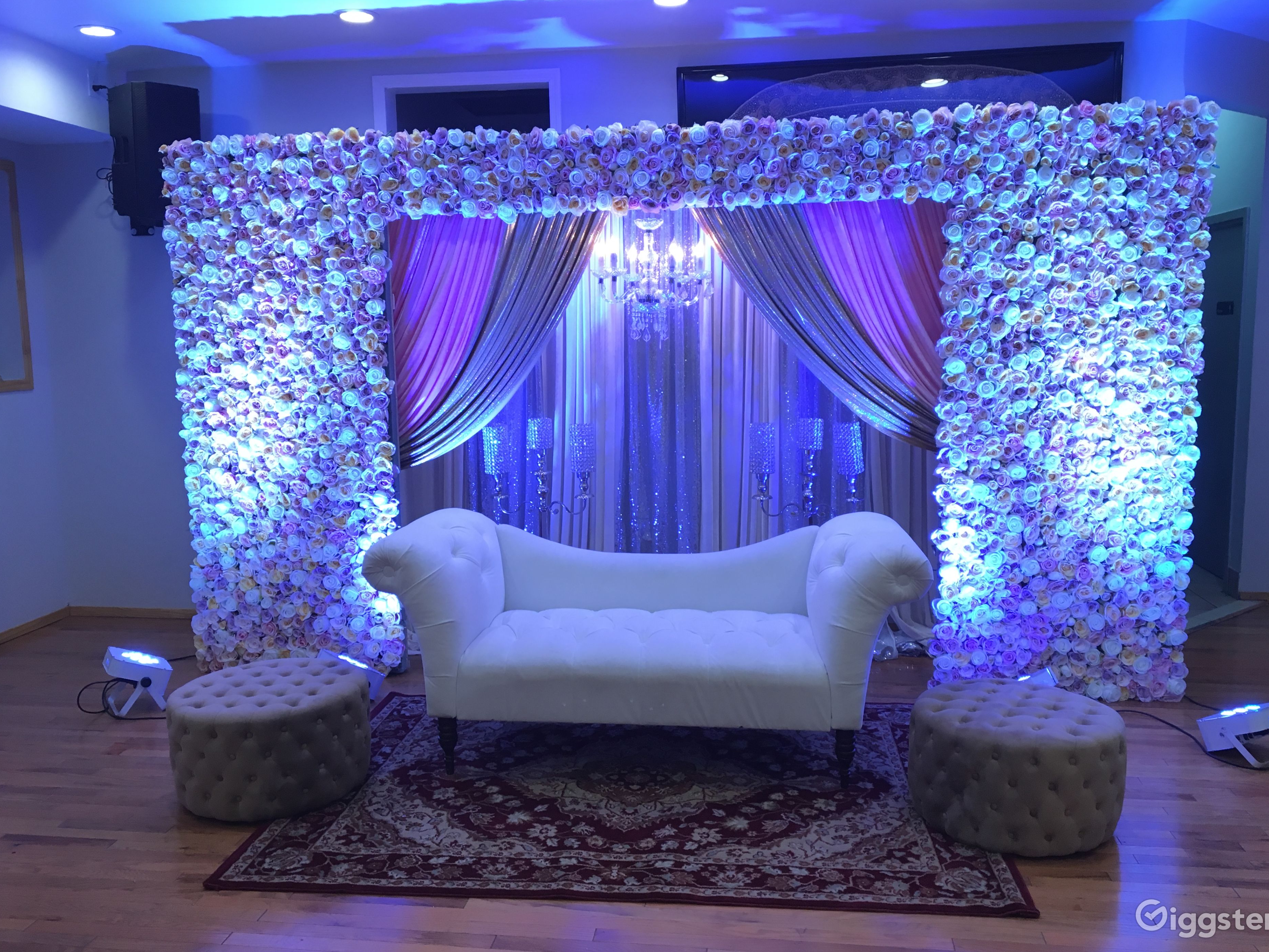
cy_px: 473
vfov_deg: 46.8
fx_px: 1100
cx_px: 647
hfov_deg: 60.0
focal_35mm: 30
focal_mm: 4.15
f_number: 2.2
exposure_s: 1/30
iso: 64
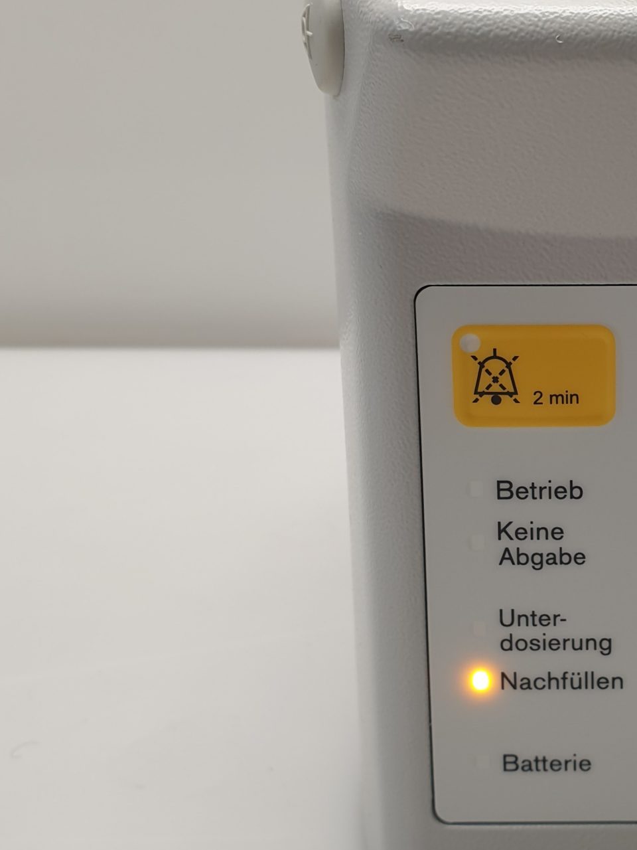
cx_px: 616
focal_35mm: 52
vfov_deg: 36.8
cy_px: 392
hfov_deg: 26.7
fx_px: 1276
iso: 64
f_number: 2.4
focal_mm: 4.3
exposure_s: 1/50
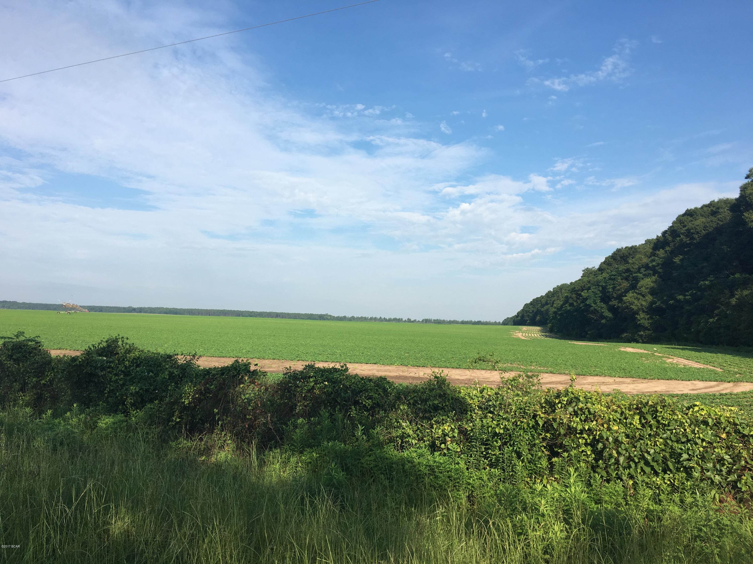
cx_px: 376
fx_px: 631
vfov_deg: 48.2
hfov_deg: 61.7
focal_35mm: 29
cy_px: 282
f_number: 2.2
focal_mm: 4.15
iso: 25
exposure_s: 1/1374
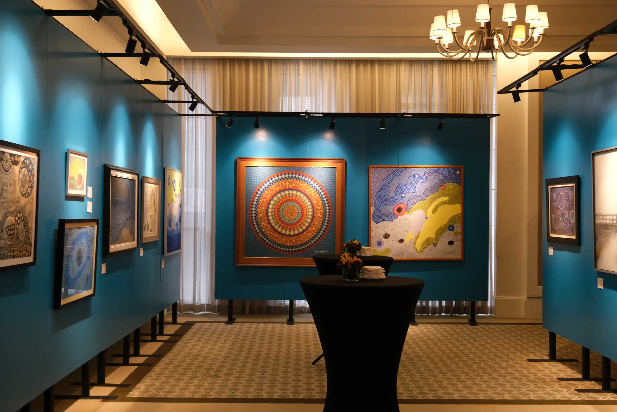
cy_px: 206
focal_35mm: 40
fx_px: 686
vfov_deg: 33.4
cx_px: 308
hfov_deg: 48.5
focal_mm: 26.6
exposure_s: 1/50
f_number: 4
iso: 1000
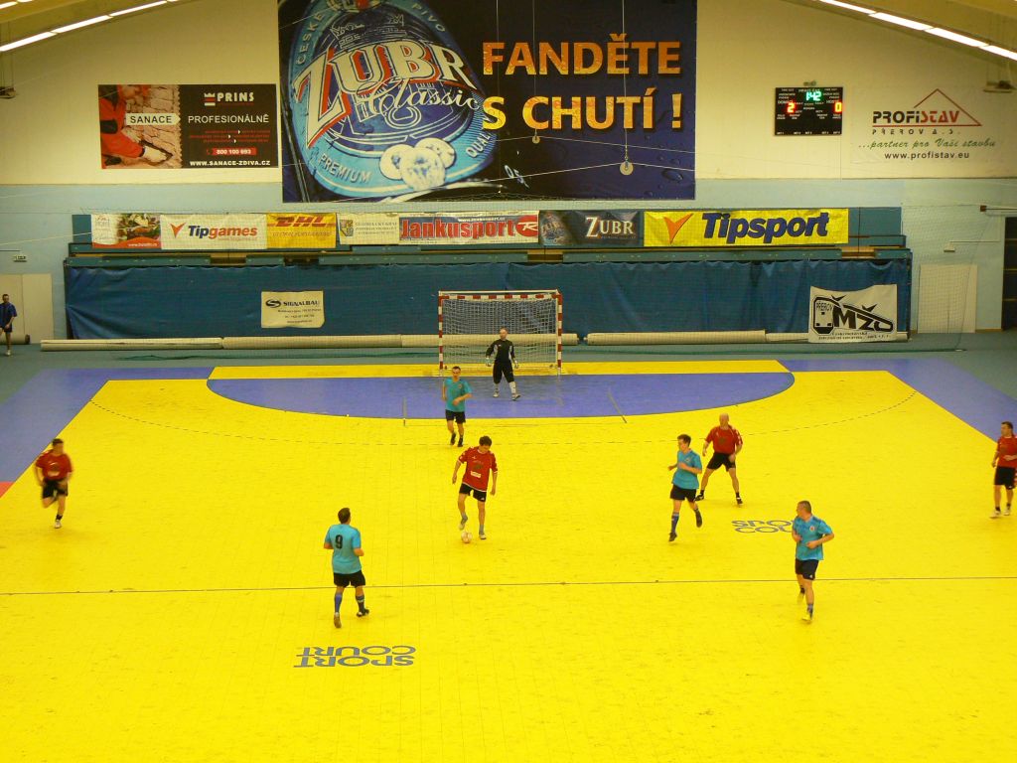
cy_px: 382
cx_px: 508
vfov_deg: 22.3
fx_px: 1939
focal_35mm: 66
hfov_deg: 29.4
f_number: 3.2
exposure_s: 1/30
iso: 200
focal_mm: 11
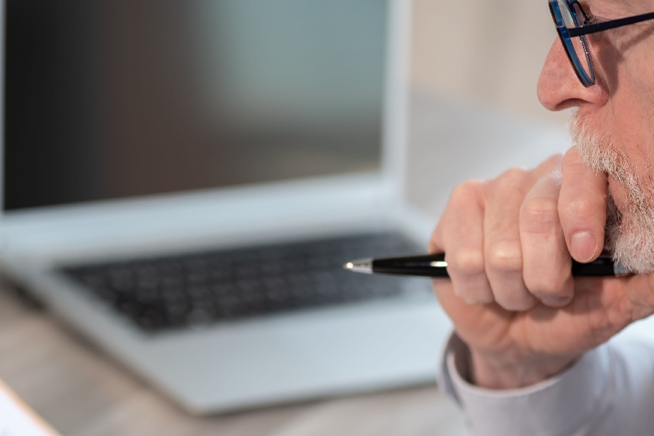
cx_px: 223
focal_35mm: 184
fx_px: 3343
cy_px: 355
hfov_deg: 11.2
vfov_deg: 7.5
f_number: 3
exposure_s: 1/200
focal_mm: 105
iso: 180
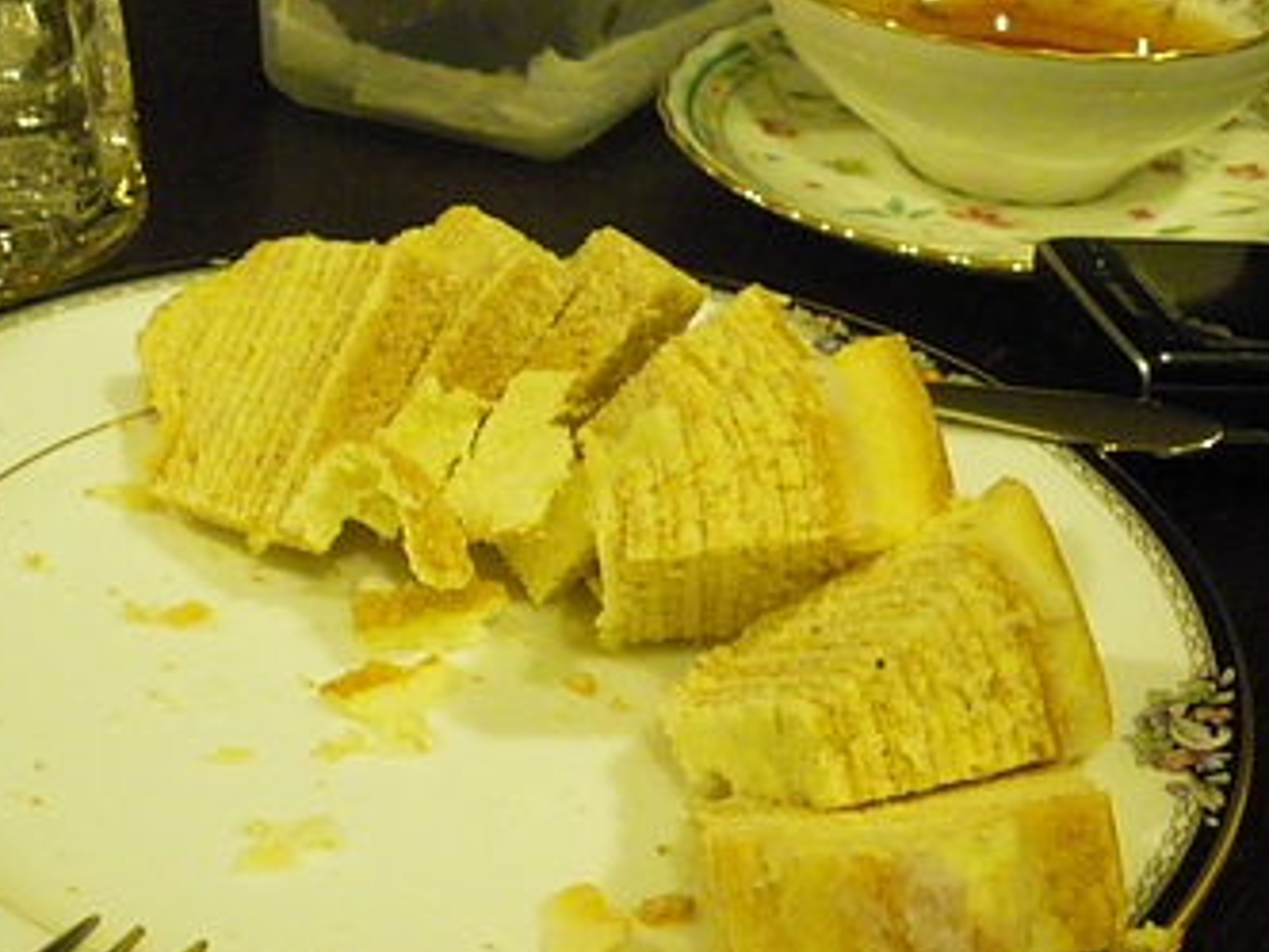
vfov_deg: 22.3
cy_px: 218
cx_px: 417
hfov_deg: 29.6
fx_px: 2383
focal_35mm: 65
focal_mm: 6.3
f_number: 3.5
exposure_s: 1/25
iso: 800
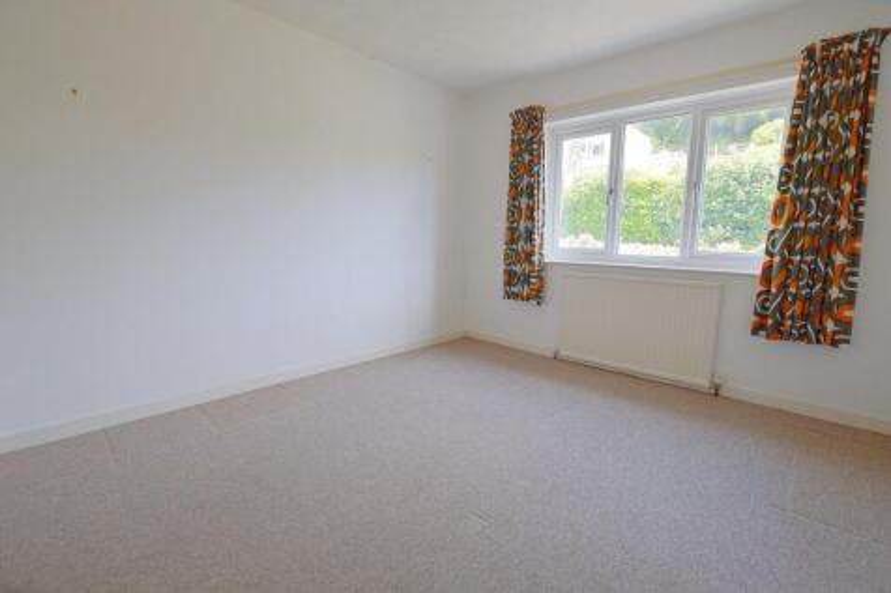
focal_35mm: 15
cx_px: 446
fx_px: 371
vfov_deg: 77.3
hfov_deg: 100.4
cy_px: 296
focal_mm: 10
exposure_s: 1/125
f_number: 5.6
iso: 360
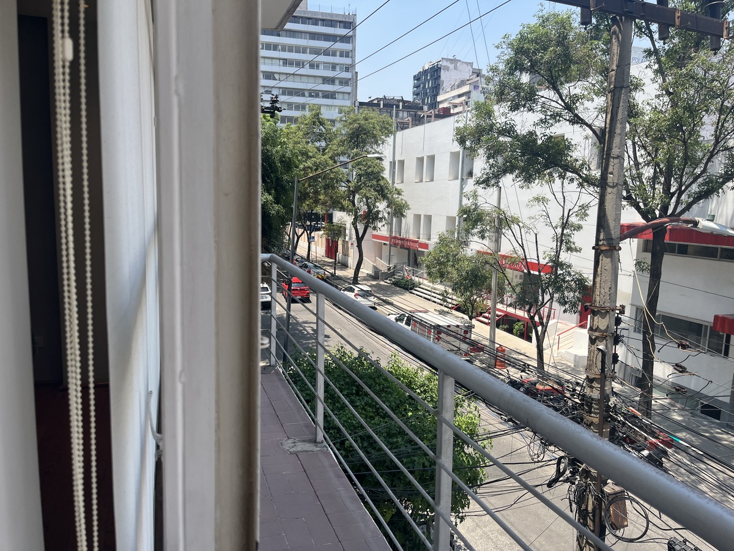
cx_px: 367
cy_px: 276
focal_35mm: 26
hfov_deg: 67.3
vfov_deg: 53.1
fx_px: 551
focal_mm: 5.1
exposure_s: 1/1890
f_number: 1.6
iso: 50
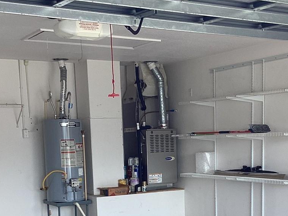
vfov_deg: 21.7
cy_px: 223
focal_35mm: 65
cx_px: 164
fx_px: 541
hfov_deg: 29.8
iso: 40
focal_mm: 3.3
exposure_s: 1/100
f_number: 2.4
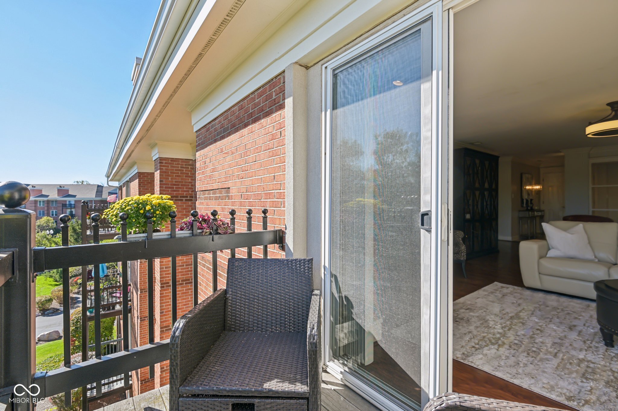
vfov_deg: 73.7
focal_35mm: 16
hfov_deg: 96.8
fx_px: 274
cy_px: 206
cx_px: 309
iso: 100
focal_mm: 16
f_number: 8
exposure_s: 1/125
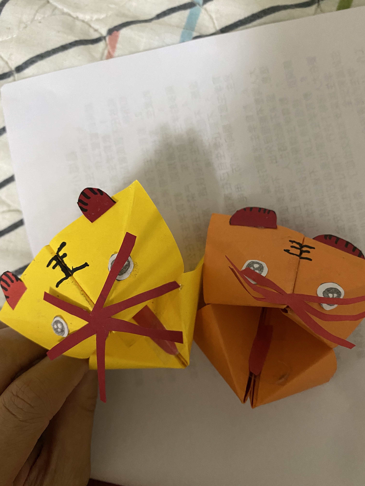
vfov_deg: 67.3
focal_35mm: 26
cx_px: 182
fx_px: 366
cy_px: 243
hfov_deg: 53.1
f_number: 1.8
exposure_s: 1/50
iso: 500
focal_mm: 4.25
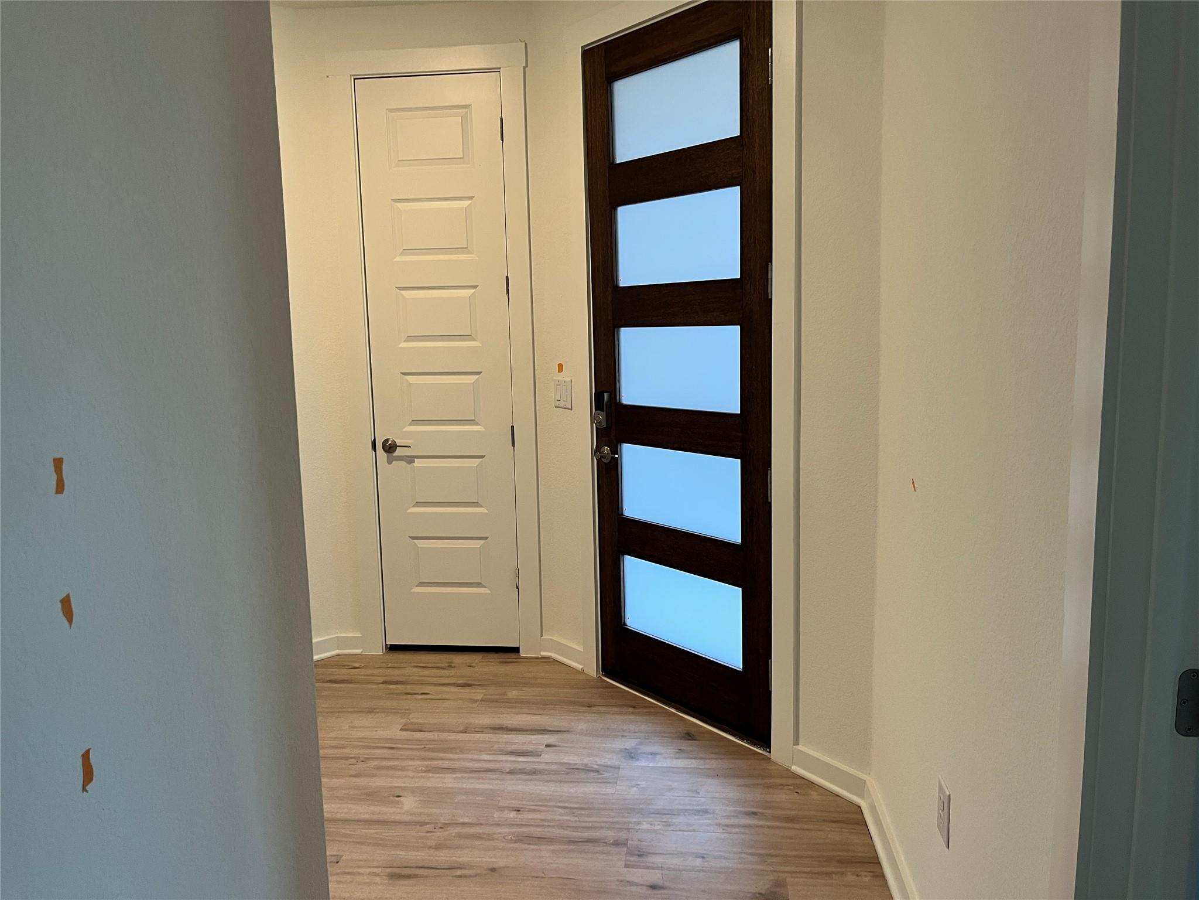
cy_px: 450
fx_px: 901
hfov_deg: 67.3
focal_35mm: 26
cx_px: 600
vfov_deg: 53.1
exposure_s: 1/60
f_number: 1.6
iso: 125
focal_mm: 5.1
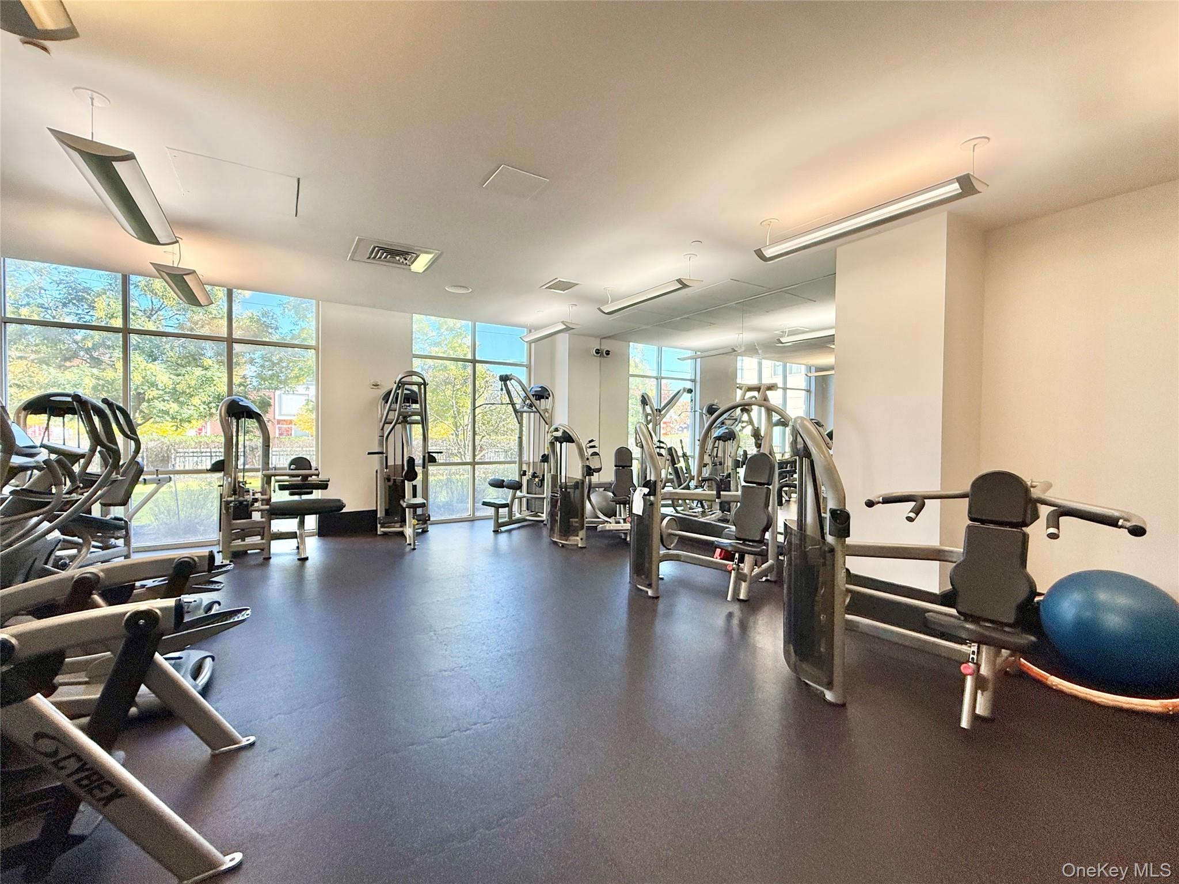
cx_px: 590
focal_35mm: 14
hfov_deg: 102.1
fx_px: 477
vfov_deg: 85.7
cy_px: 442
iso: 160
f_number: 2.2
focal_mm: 2.22
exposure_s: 1/120
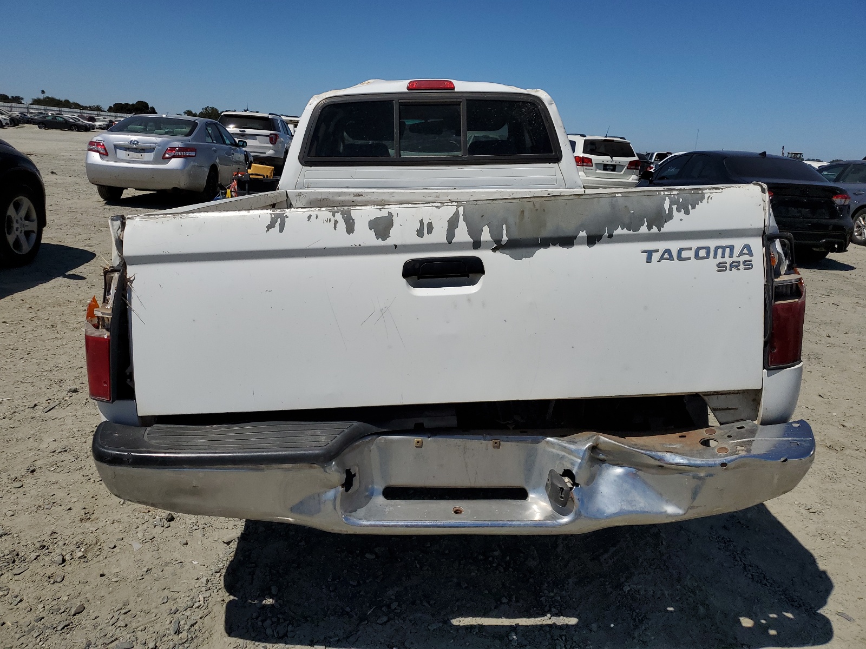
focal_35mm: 26
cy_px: 324
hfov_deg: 67.3
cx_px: 433
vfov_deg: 53.1
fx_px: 650
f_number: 1.5
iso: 52
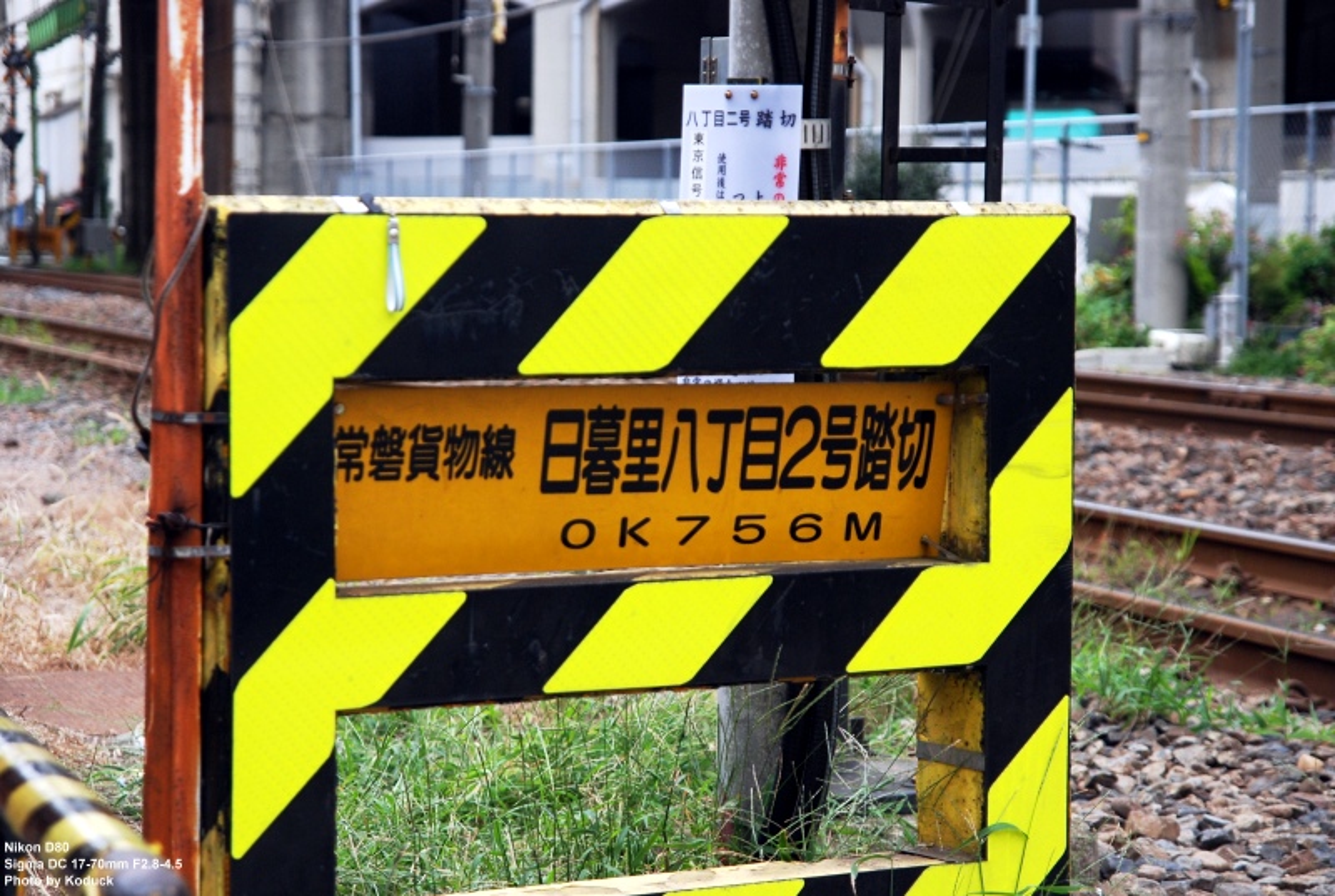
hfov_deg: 19.4
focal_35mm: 105
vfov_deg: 13.1
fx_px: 3902
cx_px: 668
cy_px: 448
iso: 400
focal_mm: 70
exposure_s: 1/100
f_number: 4.5
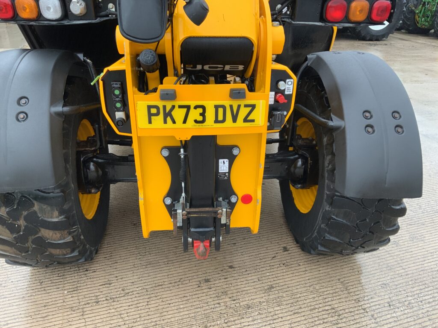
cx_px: 219
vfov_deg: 48.2
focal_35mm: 29
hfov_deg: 61.7
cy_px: 164
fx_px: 367
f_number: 1.8
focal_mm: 3
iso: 64
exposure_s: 1/103
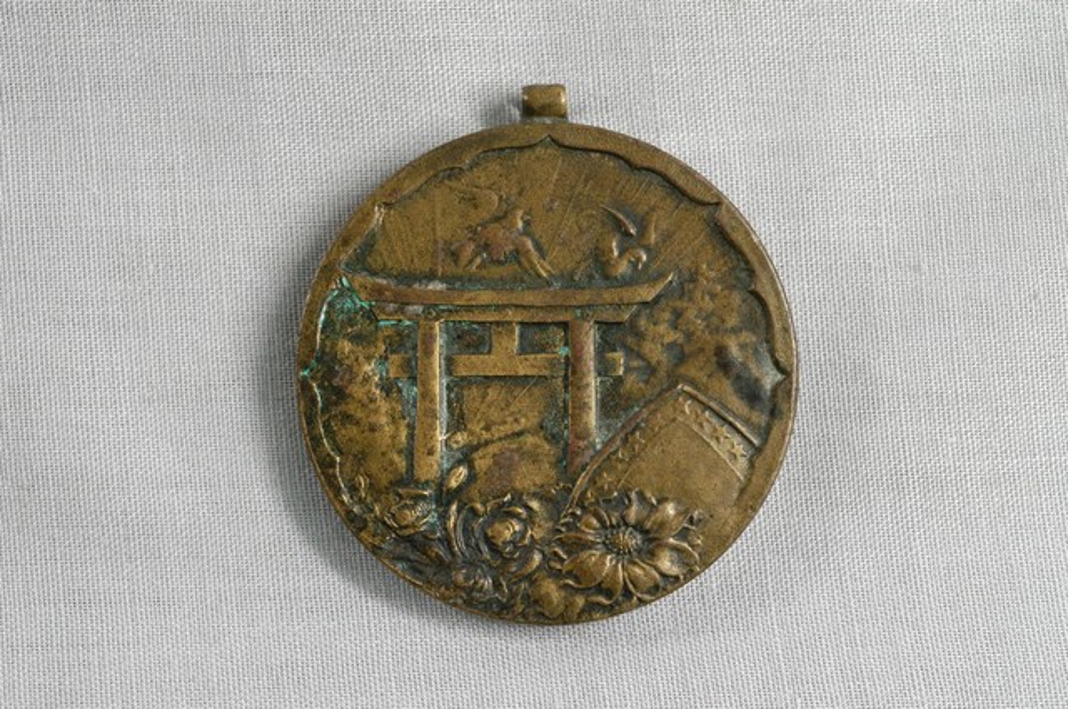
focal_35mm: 90
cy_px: 354
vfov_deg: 15.1
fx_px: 2667
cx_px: 534
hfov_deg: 22.6
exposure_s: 1/13
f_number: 8
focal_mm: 60
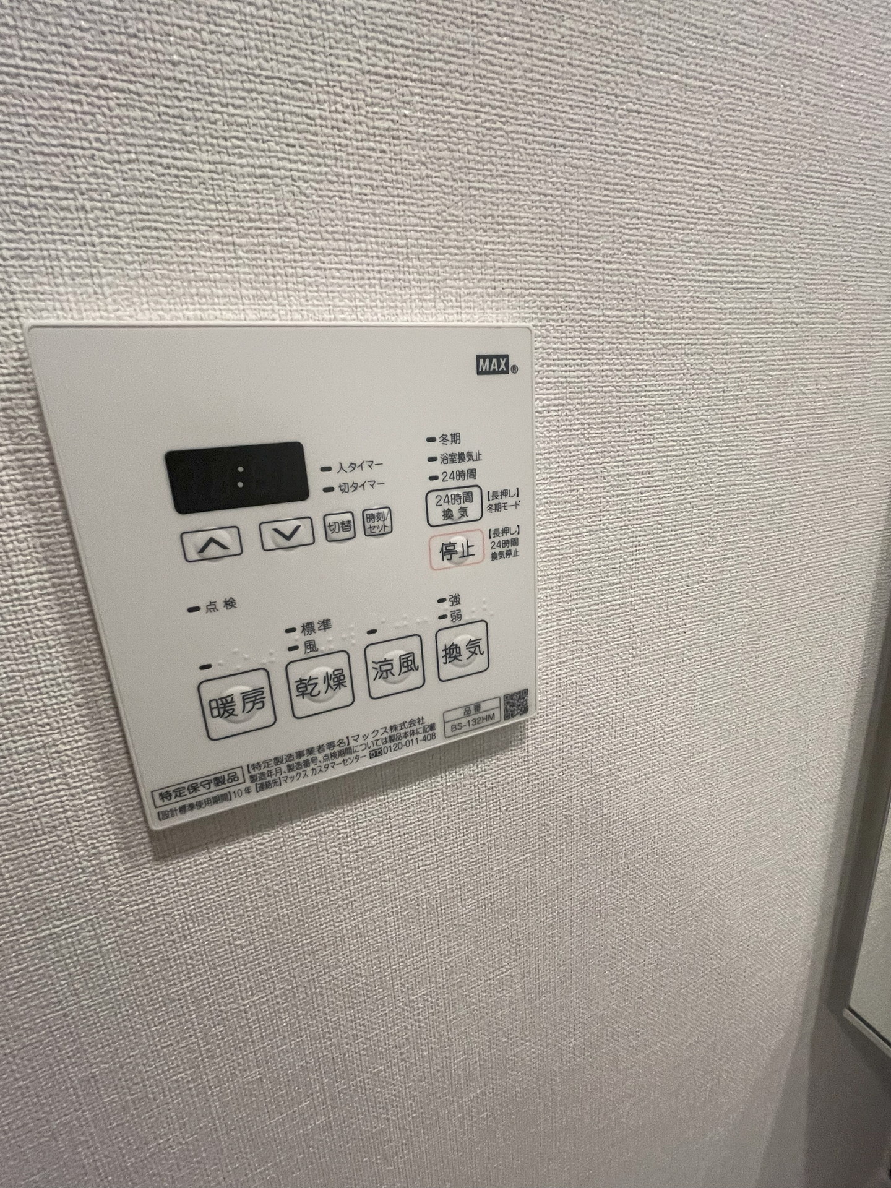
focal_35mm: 16
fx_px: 549
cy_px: 594
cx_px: 446
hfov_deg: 78.1
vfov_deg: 94.5
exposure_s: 1/100
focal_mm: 1.54
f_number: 2.4
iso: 250
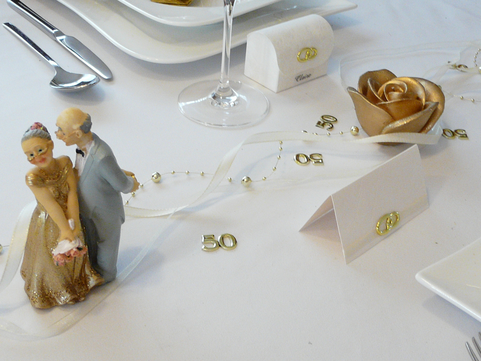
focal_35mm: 46
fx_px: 639
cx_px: 240
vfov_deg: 31.5
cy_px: 180
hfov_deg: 41.2
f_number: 2.8
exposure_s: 1/20
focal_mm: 4.8
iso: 200
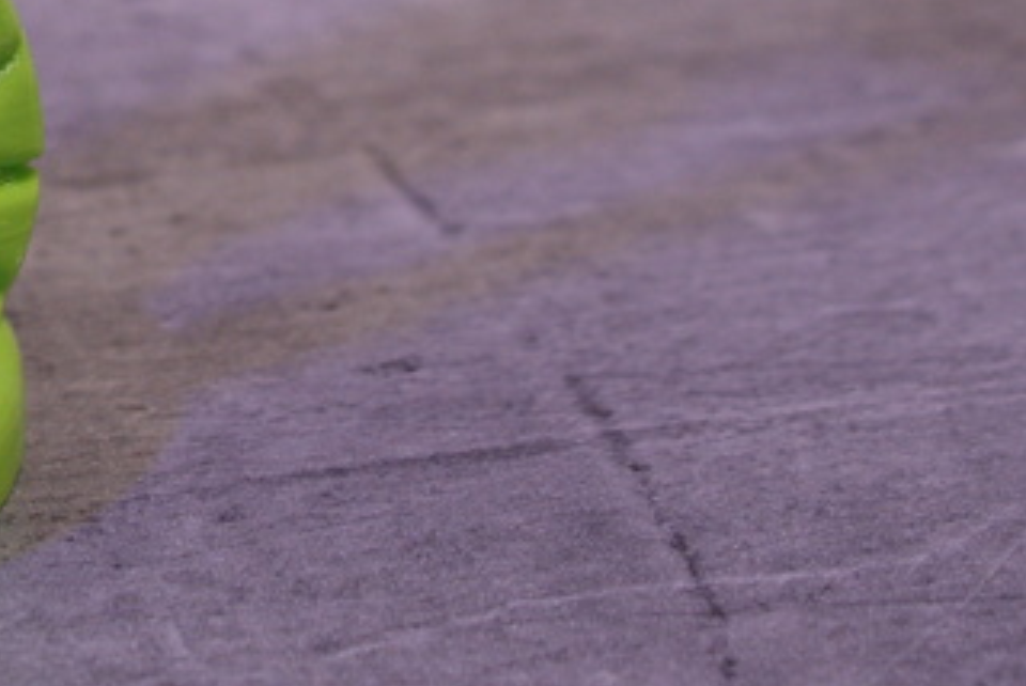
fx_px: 3623
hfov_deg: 15.2
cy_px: -199
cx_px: -410
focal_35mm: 127
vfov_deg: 10.6
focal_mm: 28
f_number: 5
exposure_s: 1/5
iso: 400
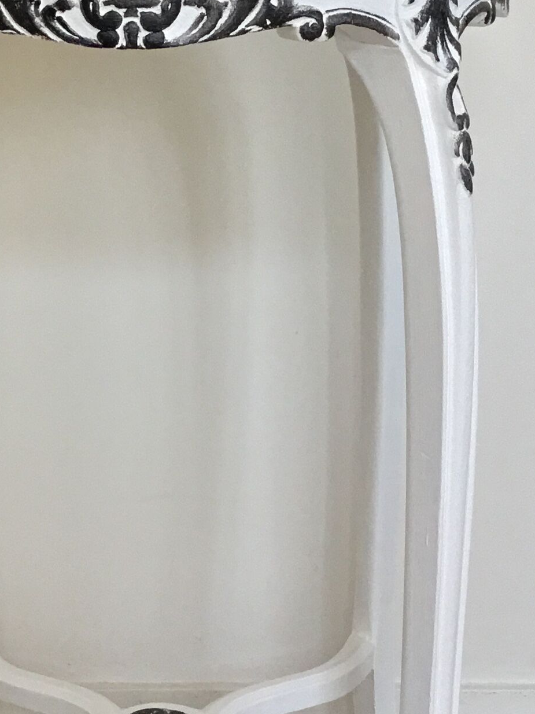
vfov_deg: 23.7
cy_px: 217
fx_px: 1690
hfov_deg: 17.9
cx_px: 168
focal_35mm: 82
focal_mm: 3.3
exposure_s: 1/33
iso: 125
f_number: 2.4
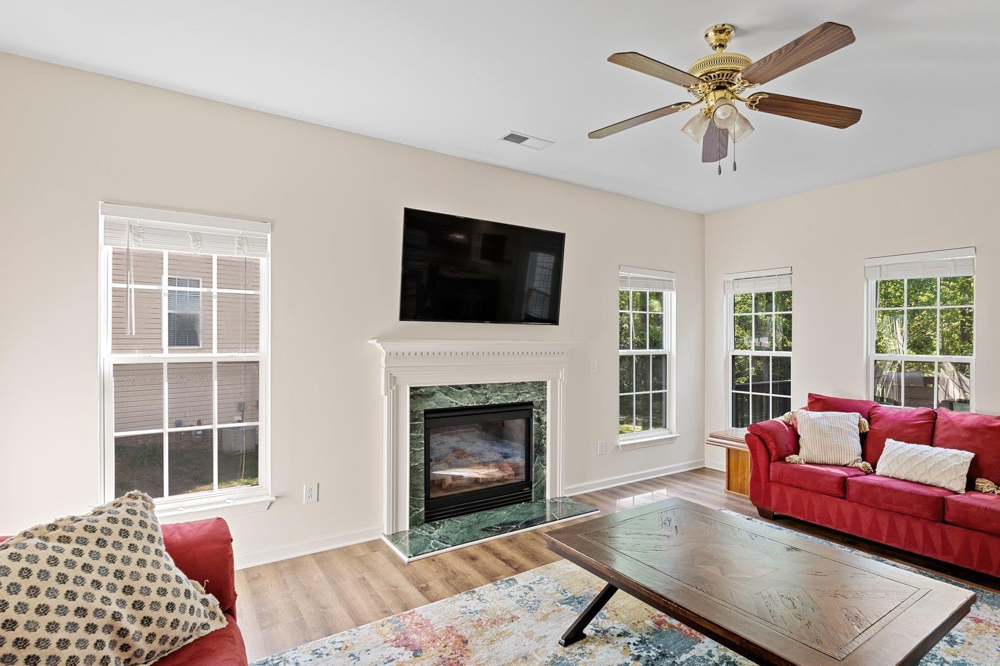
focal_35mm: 20
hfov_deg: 84.4
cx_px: 584
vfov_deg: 62.9
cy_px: 340
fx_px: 544
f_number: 8
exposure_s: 1/6
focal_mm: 16.5
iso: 250
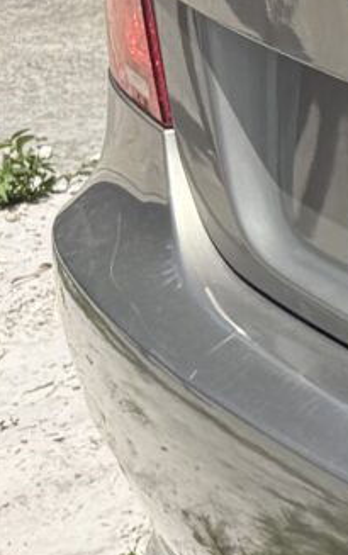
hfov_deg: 5.1
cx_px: 1813
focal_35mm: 199
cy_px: 307
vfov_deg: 10.5
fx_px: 3013
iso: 80
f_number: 1.78
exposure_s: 1/4405
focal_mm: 6.76
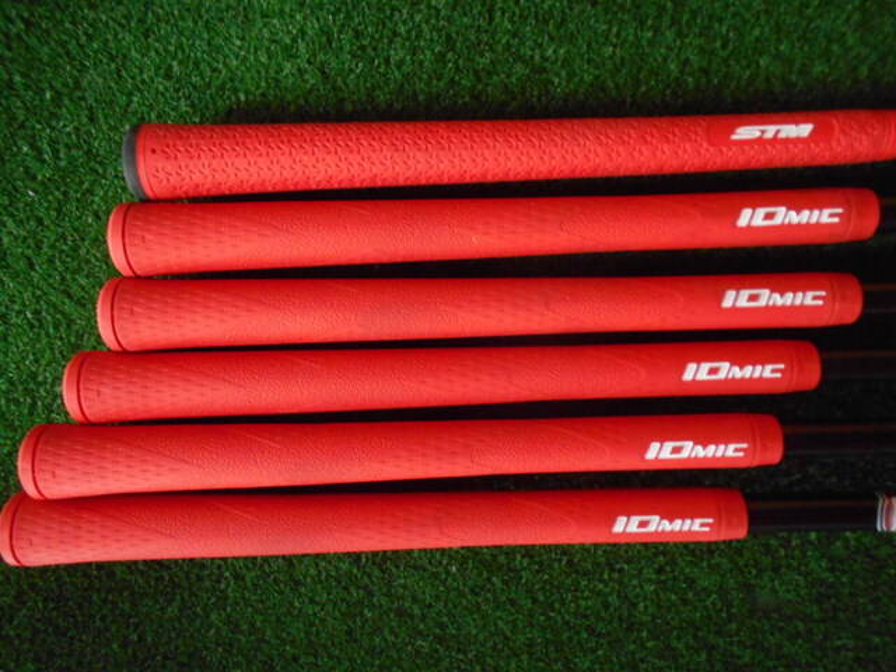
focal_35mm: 26
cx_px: 448
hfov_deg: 67.3
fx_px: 673
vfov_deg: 53.1
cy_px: 336
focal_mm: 4.6
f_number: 3.2
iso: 800
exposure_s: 1/40
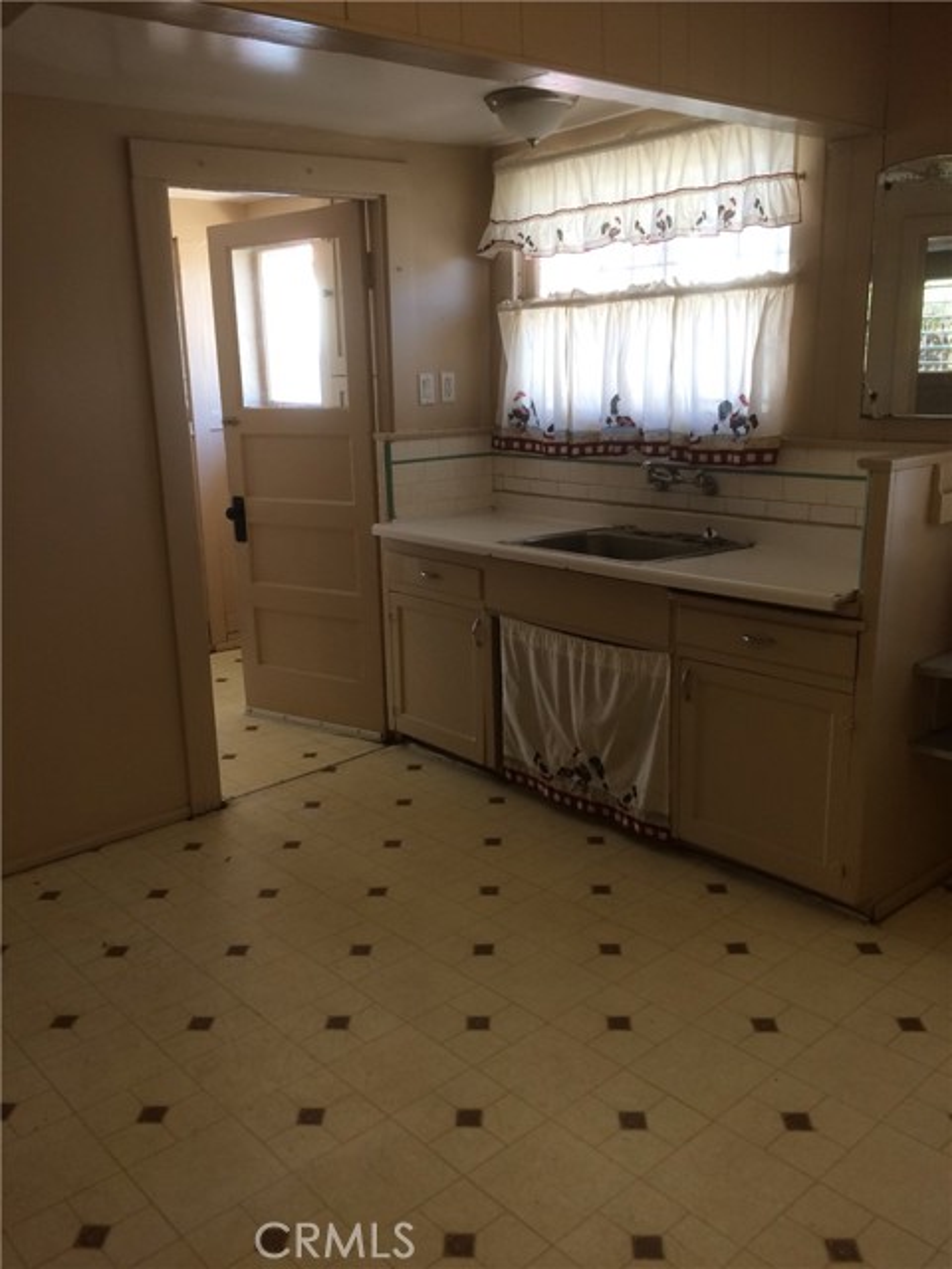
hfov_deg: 48.2
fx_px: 1063
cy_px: 634
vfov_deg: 61.7
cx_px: 476
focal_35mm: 29
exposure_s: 1/40
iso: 32
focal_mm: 4.15
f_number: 2.2
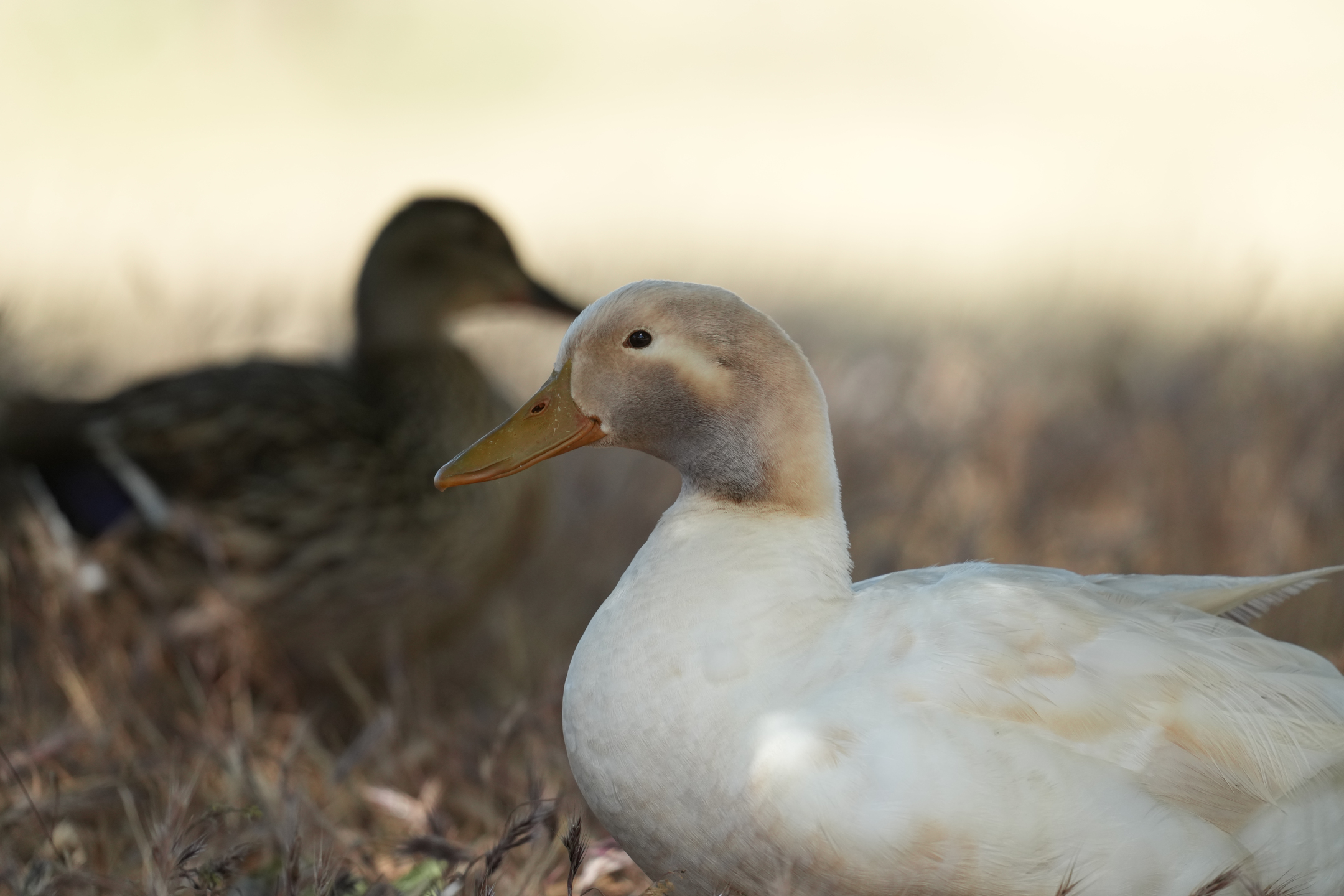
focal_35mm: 600
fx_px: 22398
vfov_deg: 2.3
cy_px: 448
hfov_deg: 3.4
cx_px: 672
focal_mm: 600
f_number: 5.6
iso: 1600
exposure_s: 1/1250
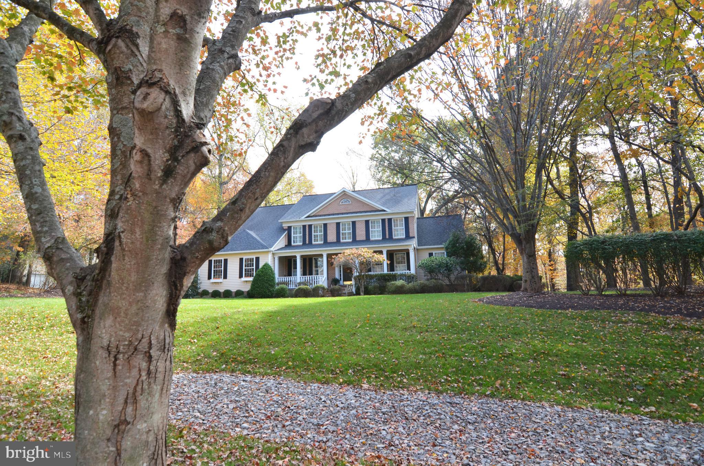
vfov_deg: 71.8
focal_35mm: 16
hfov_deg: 95.1
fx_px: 322
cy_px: 233
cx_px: 352
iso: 200
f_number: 6.3
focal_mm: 11
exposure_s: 1/160
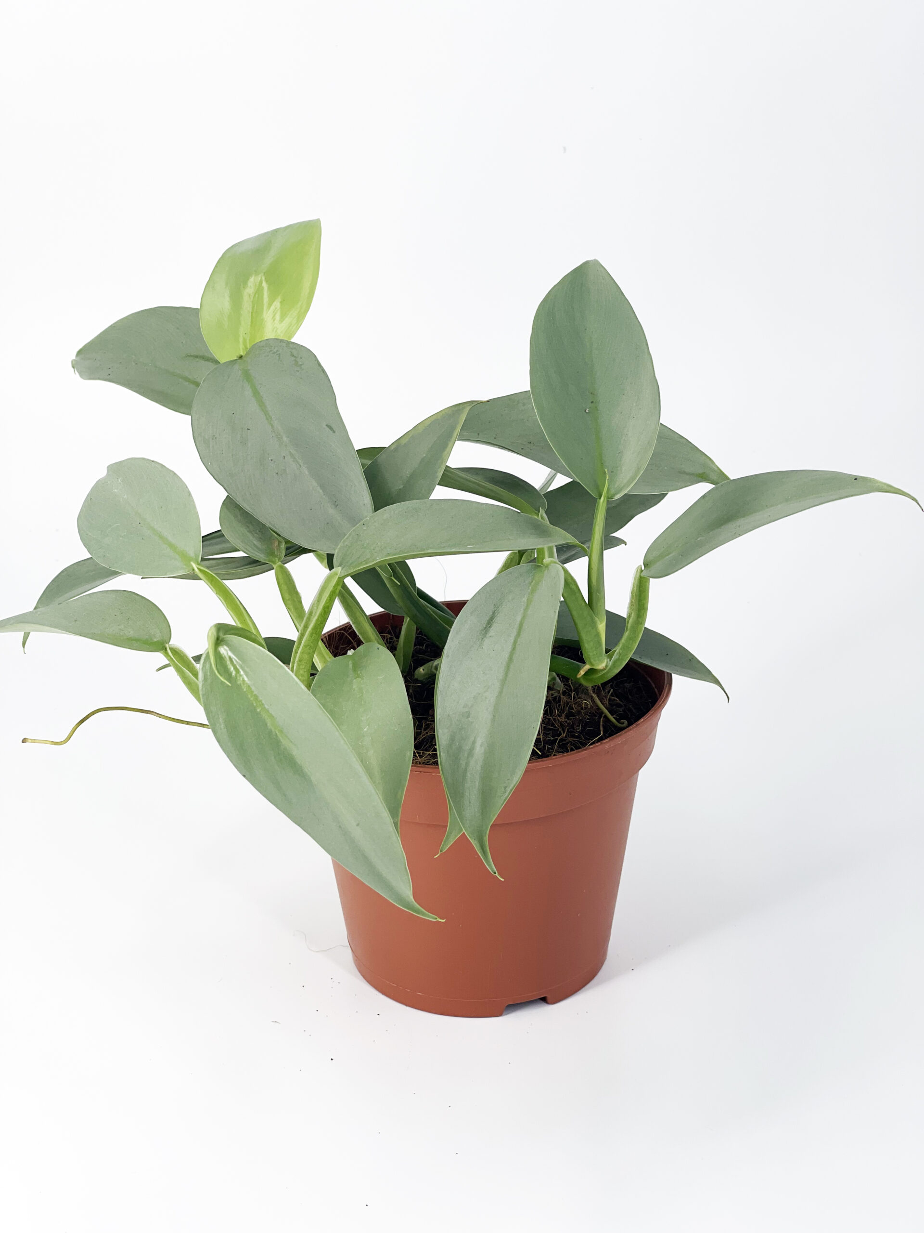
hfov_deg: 22.9
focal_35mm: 64
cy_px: 616
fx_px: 2278
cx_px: 462
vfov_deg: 30.3
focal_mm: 7.5
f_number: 2.2
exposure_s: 1/356
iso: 20
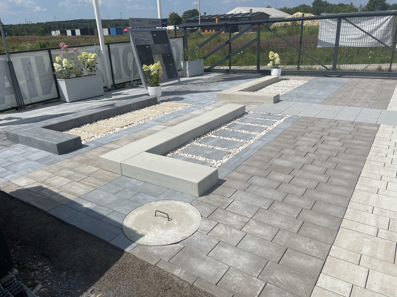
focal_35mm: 26
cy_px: 148
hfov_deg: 67.3
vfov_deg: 53.1
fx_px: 298
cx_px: 198
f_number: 1.6
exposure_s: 1/8403
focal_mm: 4.2
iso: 32
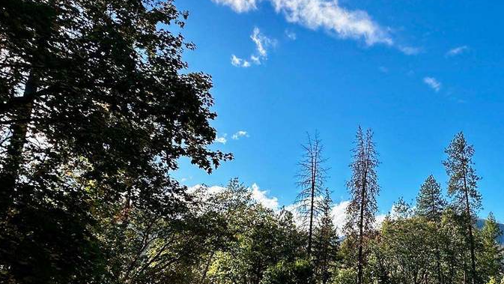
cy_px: 223
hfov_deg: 59.8
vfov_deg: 38.8
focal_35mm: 29
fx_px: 388
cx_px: 416
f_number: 2.2
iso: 40
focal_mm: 2.22
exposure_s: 1/1072
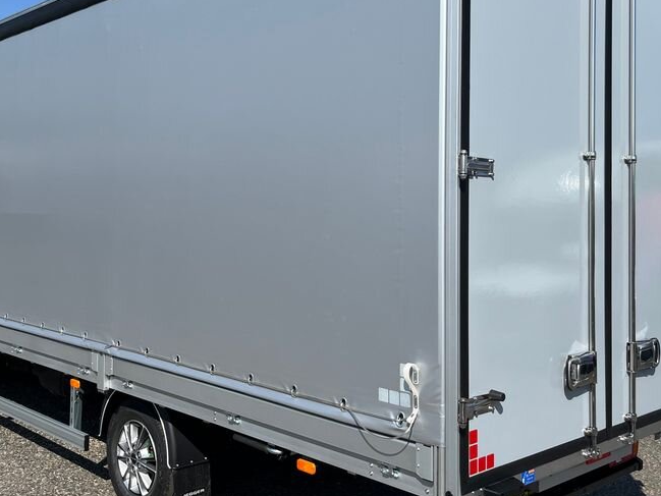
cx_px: 275
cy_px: 191
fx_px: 783
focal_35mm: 41
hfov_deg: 45.6
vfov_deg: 35.0
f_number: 1.6
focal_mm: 5.1
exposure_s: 1/4484
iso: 50
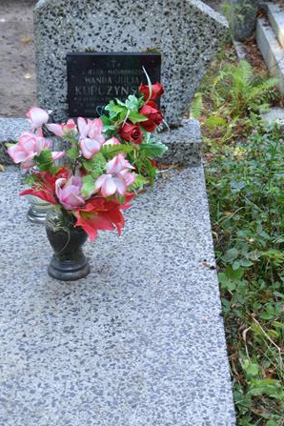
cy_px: 205
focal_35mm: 73
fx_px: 864
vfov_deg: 27.7
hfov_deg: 18.7
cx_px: 121
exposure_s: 1/100
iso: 400
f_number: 5
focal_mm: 34
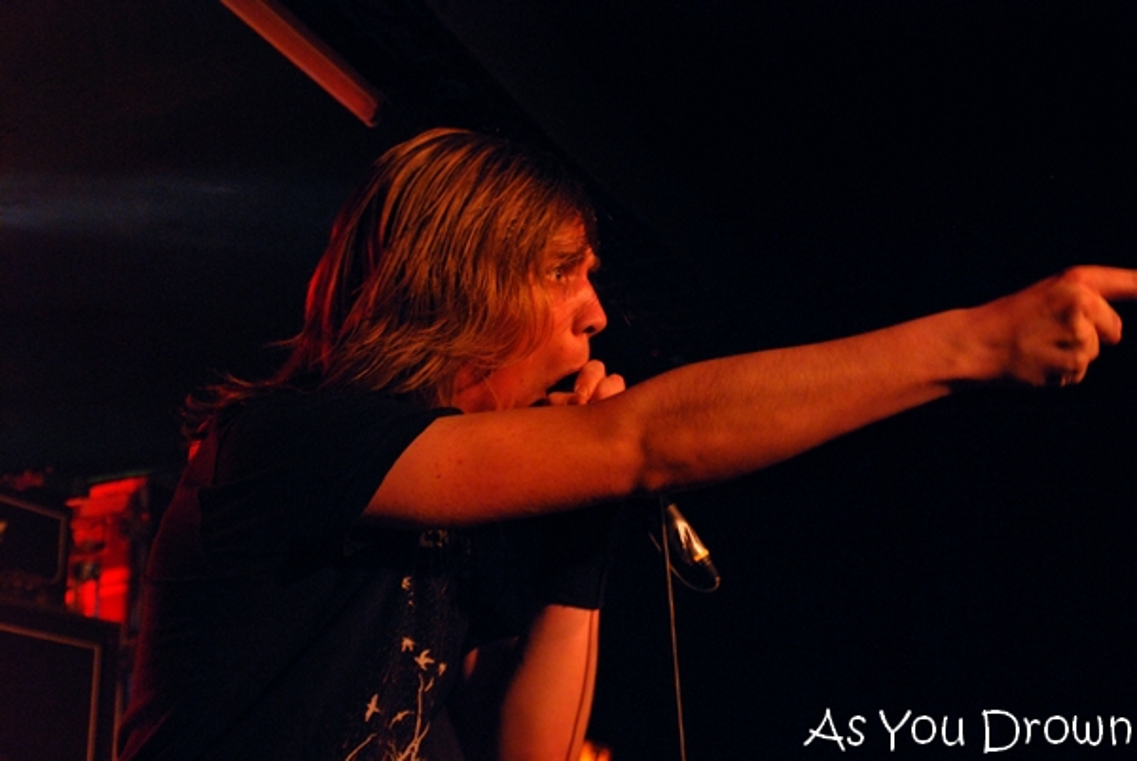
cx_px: 568
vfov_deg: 23.9
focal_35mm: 57
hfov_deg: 35.0
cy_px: 380
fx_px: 1803
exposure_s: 1/15
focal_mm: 38
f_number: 4.5
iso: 1600
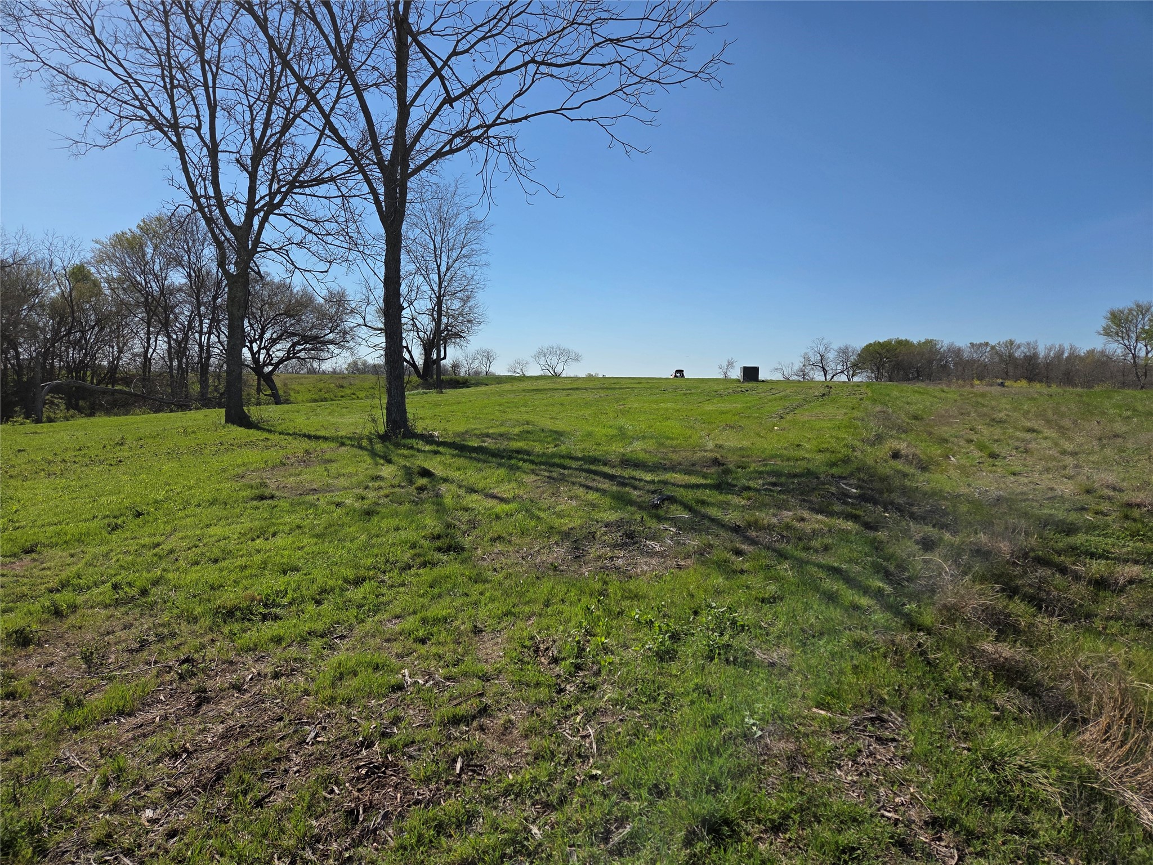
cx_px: 576
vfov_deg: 58.9
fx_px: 766
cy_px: 432
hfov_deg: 73.9
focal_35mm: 23
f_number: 1.8
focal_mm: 5.4
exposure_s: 1/7891
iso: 80
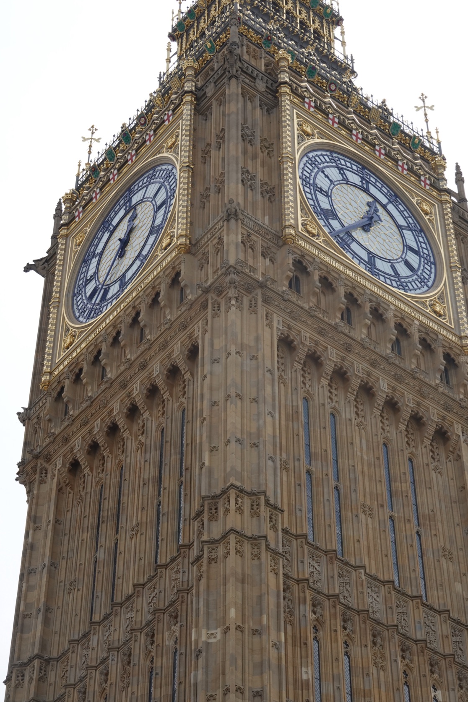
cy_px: 309
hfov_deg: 15.9
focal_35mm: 86
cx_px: 279
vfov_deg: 23.6
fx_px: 1677
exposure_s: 1/800
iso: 100
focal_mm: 26.37
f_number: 4
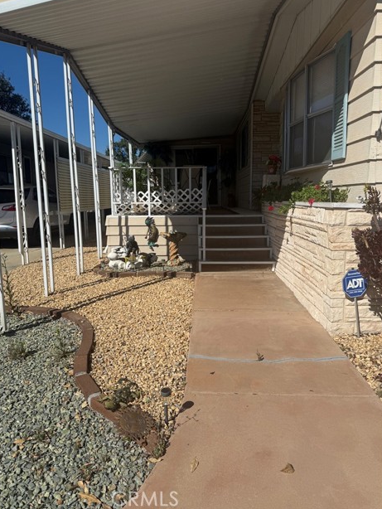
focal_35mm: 25
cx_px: 189
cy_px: 245
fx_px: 368
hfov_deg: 54.9
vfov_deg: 69.3
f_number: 1.78
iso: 80
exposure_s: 1/8130
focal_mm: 6.76
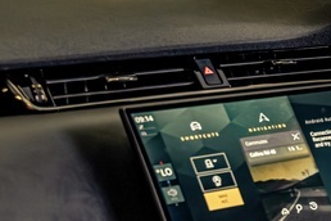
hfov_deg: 16.1
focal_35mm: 119
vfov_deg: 11.4
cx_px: 463
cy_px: 207
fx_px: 1094
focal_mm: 30
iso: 400
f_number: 3.5
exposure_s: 1/200
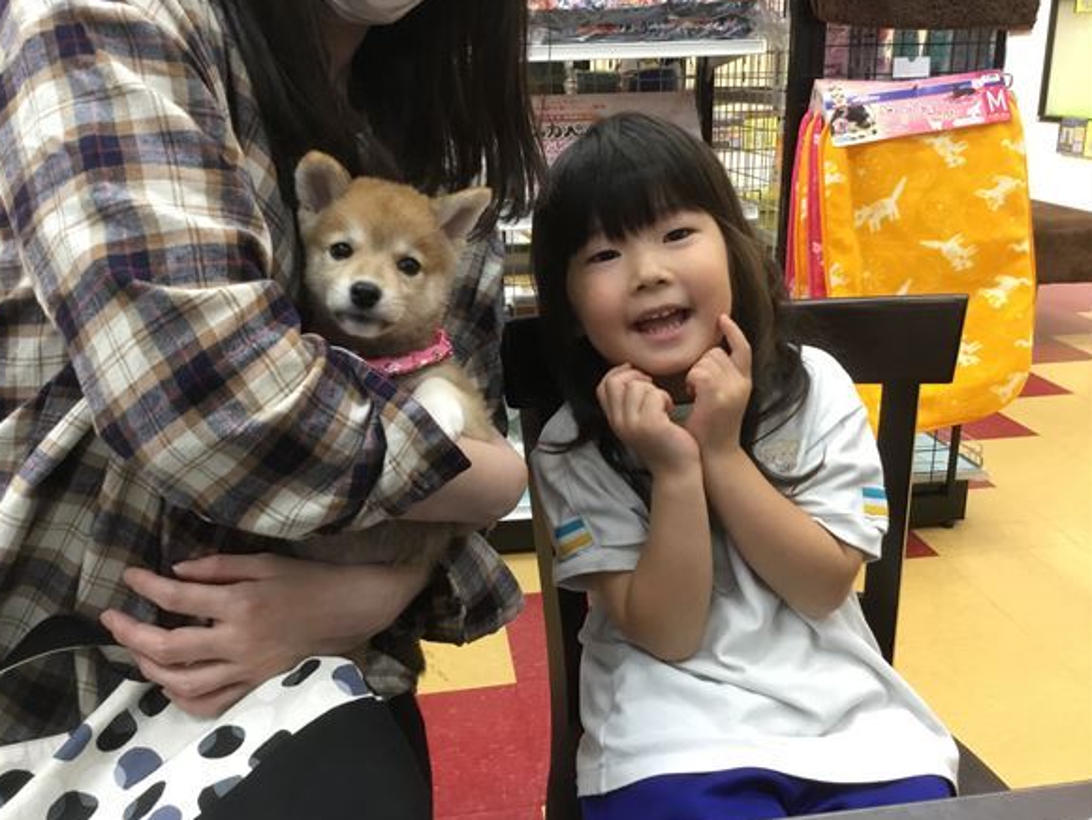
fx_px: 1010
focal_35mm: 32
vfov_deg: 44.2
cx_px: 539
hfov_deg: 56.8
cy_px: 412
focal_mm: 3.3
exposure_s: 1/30
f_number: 2.4
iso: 100
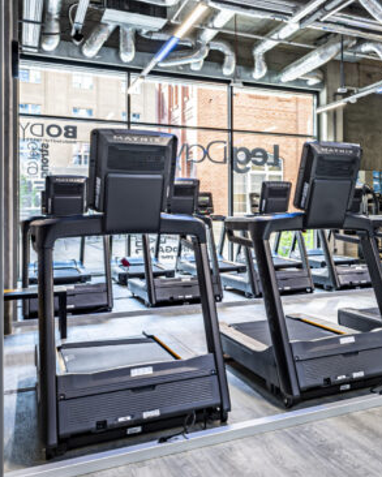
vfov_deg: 44.7
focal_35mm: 41
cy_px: 212
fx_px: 579
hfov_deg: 28.7
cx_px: 515
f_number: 9
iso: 100
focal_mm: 20
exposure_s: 1/25
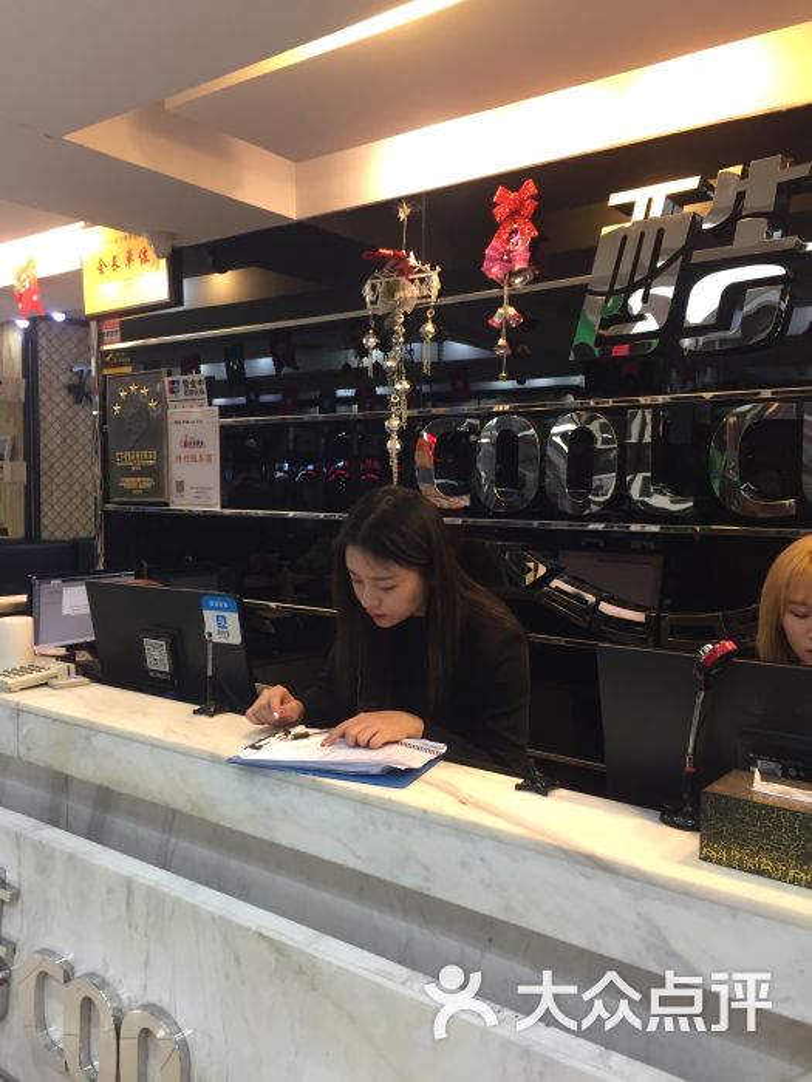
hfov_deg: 48.2
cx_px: 406
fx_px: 907
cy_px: 541
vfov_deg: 61.7
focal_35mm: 29
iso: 125
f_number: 2.2
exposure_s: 1/33
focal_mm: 4.15
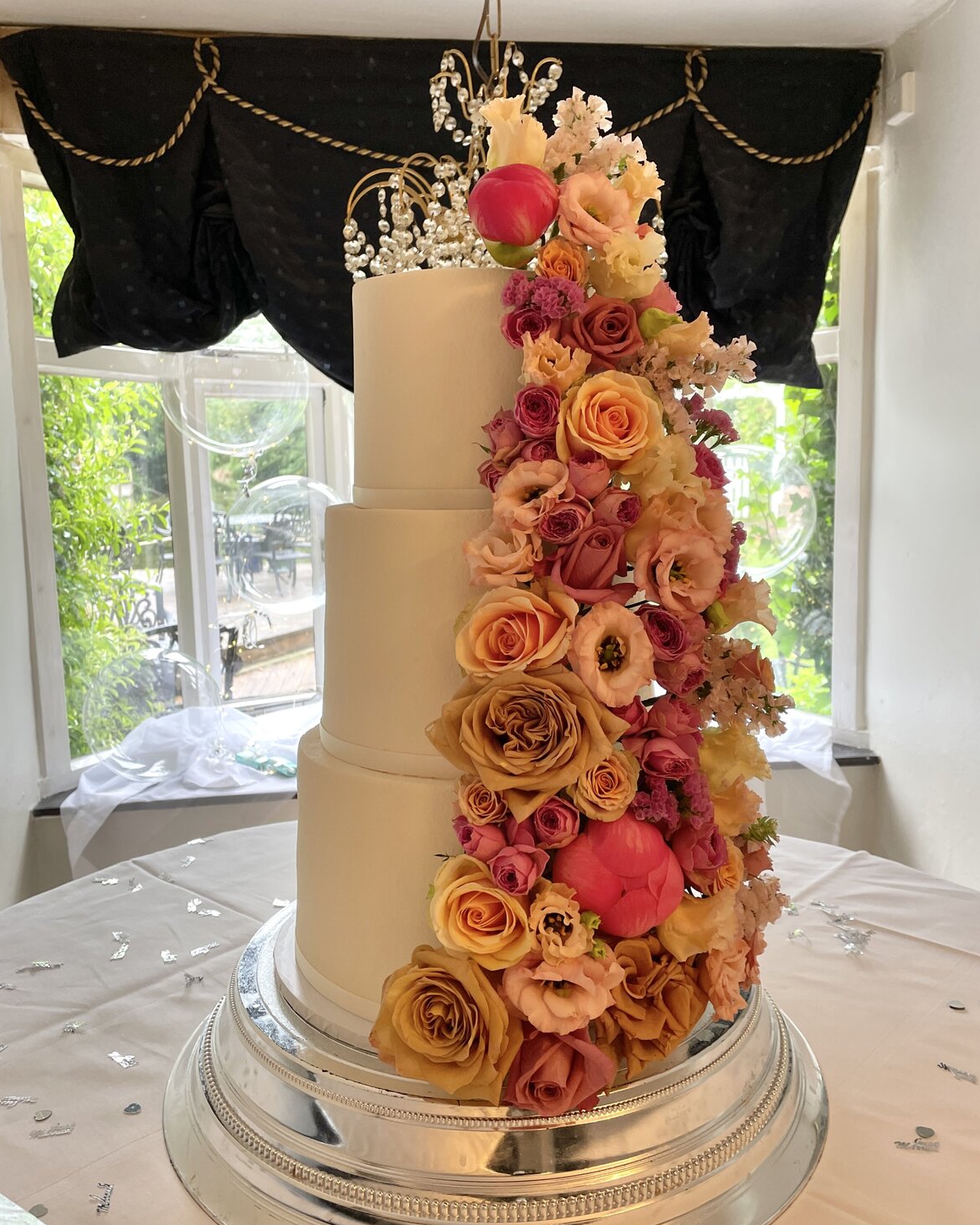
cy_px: 595
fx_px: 1015
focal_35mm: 28
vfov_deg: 62.2
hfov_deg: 51.5
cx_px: 490
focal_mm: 4.2
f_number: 1.6
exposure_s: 1/100
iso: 100
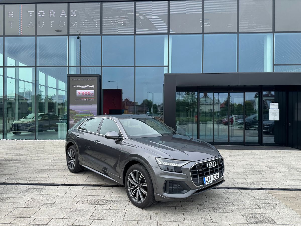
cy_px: 113
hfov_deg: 71.6
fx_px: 209
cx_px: 150
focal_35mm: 24
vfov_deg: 56.8
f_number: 1.78
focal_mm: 6.76
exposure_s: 1/1767
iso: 80
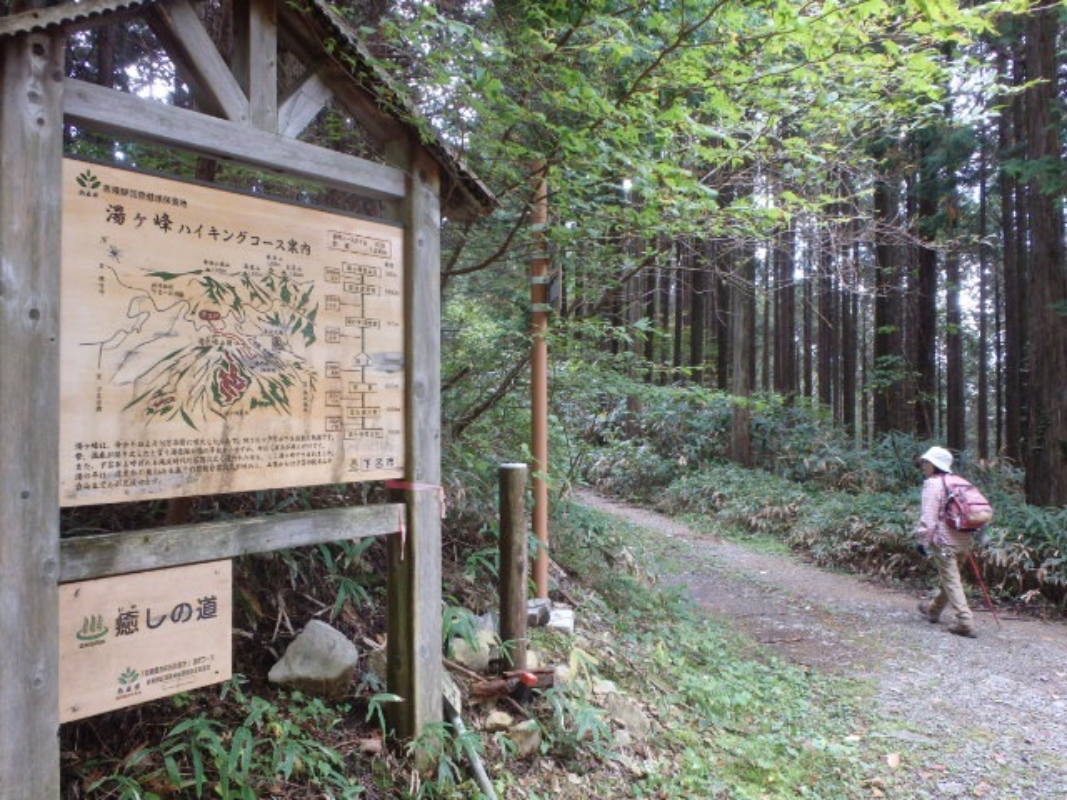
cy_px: 400
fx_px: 863
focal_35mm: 28
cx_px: 534
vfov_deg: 49.7
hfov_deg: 63.4
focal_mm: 5
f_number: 3.9
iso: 250
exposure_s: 1/30
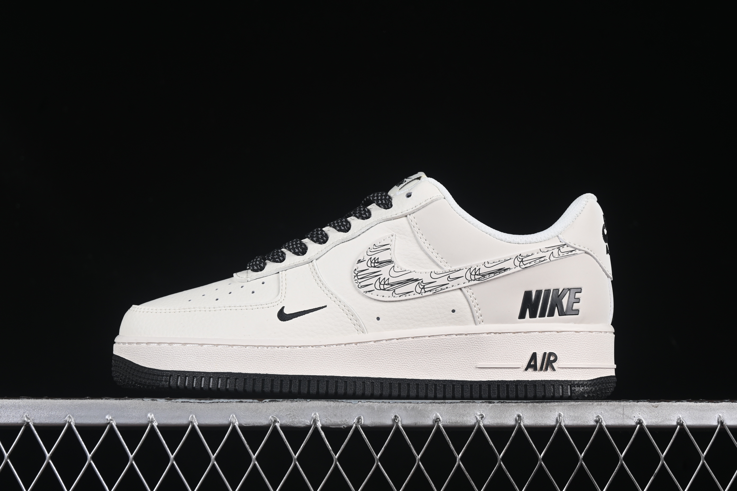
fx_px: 1535
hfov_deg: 27.0
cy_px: 246
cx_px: 368
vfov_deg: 18.2
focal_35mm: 75
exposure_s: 1/80
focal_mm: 50
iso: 160
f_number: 8
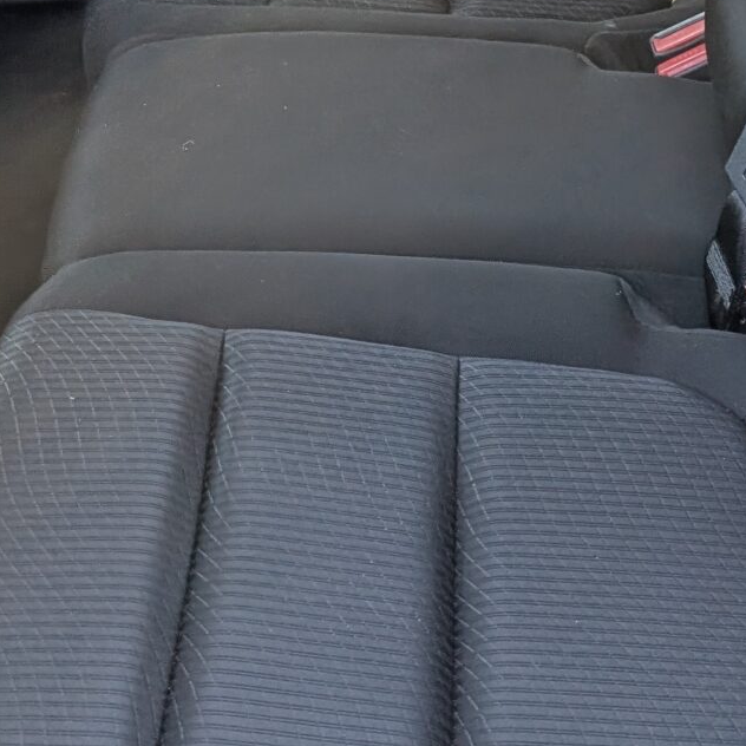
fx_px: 2097
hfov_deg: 20.2
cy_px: 96
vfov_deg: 19.8
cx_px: 341
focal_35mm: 86
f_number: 1.68
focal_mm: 6.9
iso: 56
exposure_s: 1/133
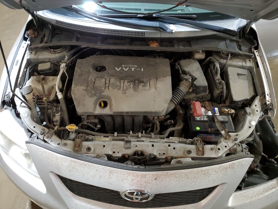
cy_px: 104
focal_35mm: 26
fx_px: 209
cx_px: 139
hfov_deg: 67.3
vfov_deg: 53.1
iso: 382
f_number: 1.5
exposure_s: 1/60.2
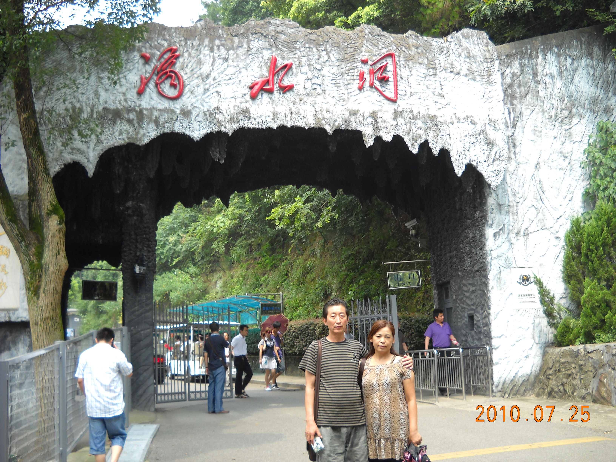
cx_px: 308
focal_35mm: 41
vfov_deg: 35.1
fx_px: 730
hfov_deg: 45.8
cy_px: 231
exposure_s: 1/129
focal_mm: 6.72
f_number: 3.1
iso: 64
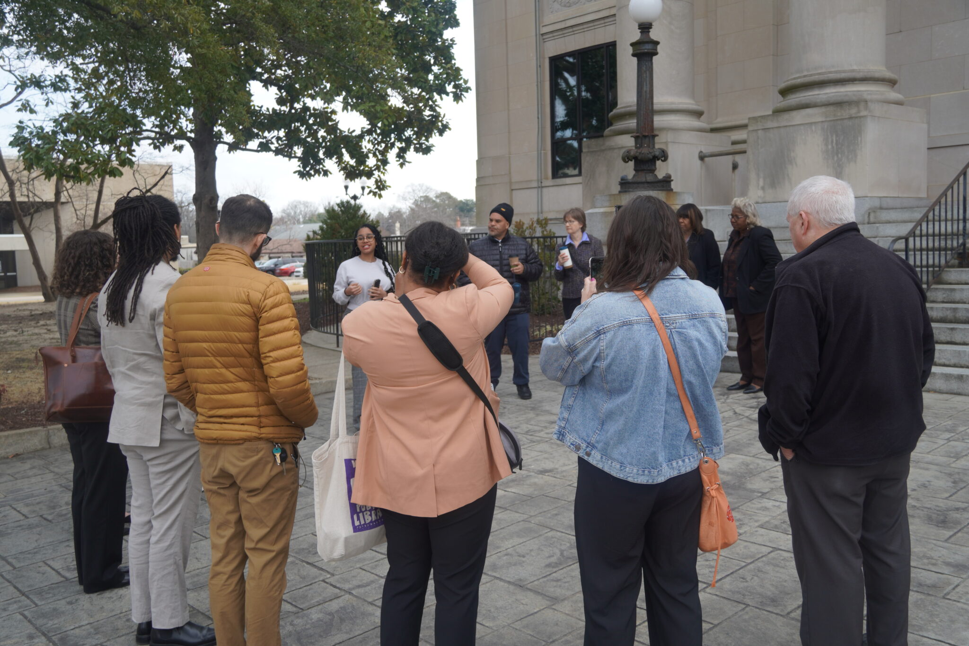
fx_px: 928
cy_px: 323
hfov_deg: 55.1
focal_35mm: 34
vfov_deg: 38.4
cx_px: 484
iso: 100
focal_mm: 23
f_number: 4
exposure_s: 1/250
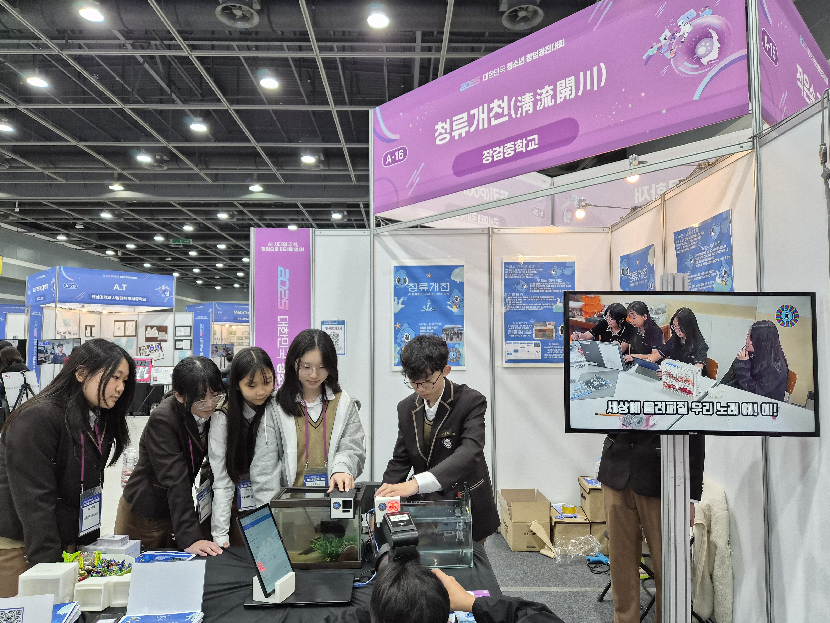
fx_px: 551
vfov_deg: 58.9
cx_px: 415
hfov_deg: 73.9
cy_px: 312
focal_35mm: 23
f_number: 1.8
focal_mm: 5.4
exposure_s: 1/120
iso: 200
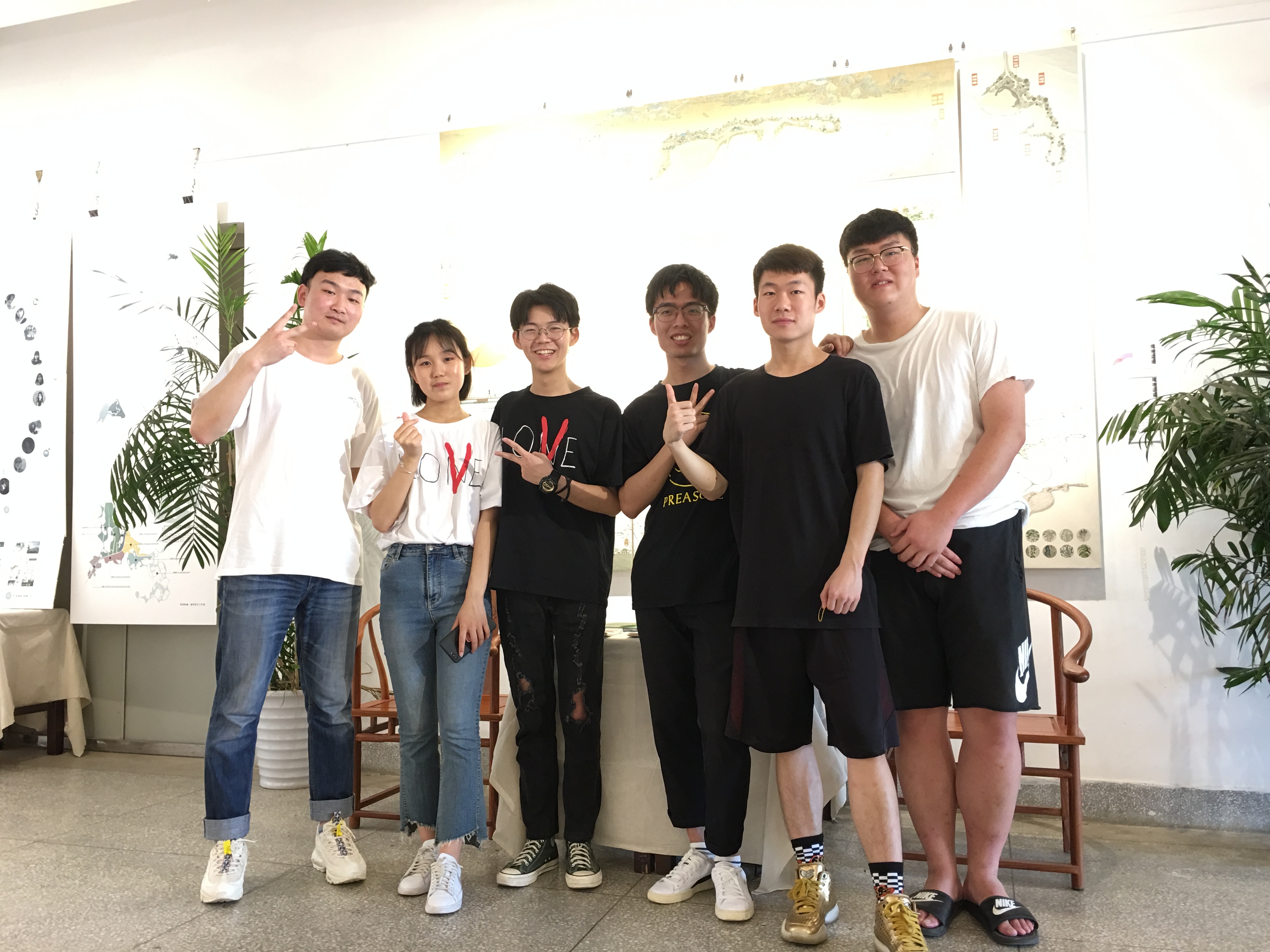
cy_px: 476
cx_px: 635
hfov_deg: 61.7
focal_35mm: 29
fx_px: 1064
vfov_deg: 48.2
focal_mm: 4.15
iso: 50
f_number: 2.2
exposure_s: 1/17
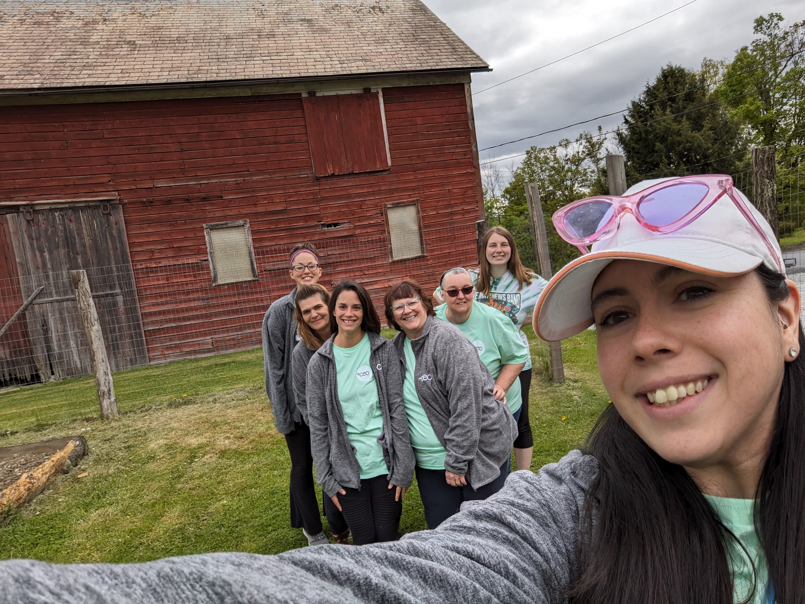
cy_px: 302
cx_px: 402
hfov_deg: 79.0
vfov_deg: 63.4
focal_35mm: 21
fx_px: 488
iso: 40
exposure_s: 1/1565
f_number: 2.2
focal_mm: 2.74
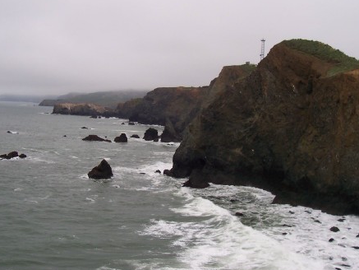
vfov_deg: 33.6
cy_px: 121
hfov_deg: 43.8
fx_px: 446
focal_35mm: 43
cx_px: 162
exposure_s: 1/500
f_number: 5.6
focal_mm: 5.6
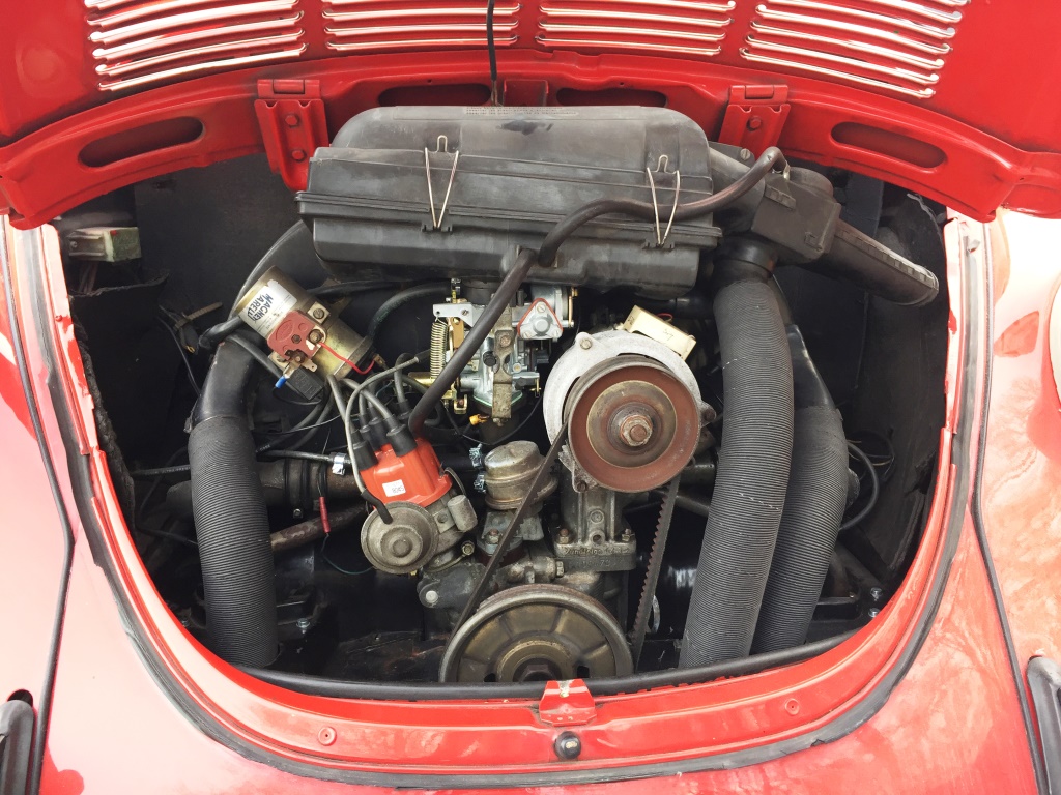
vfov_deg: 48.2
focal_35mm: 29
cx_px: 530
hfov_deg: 61.7
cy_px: 398
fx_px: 889
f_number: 2.2
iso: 50
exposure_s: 1/100
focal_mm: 4.15
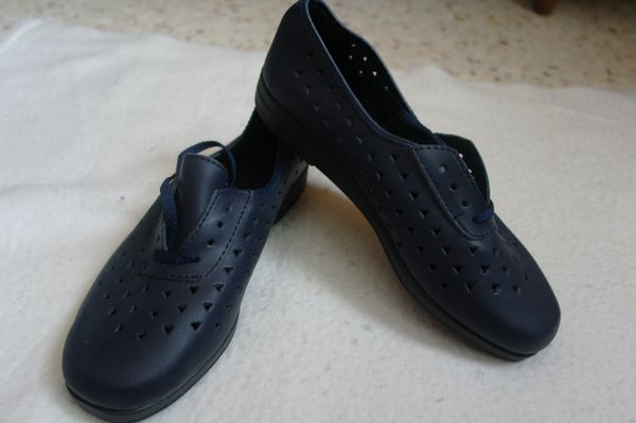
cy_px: 212
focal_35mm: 30
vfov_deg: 43.5
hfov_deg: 62.0
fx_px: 530
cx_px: 318
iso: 400
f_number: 3.5
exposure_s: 1/20
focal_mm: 20
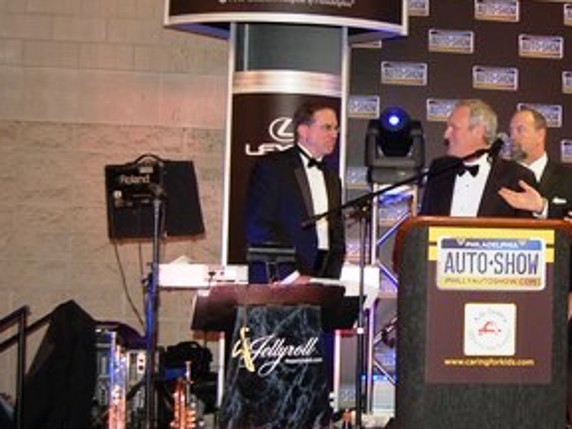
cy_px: 195
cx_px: 473
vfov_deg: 22.6
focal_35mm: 65
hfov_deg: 29.0
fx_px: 1074
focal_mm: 26
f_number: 4.2
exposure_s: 1/60
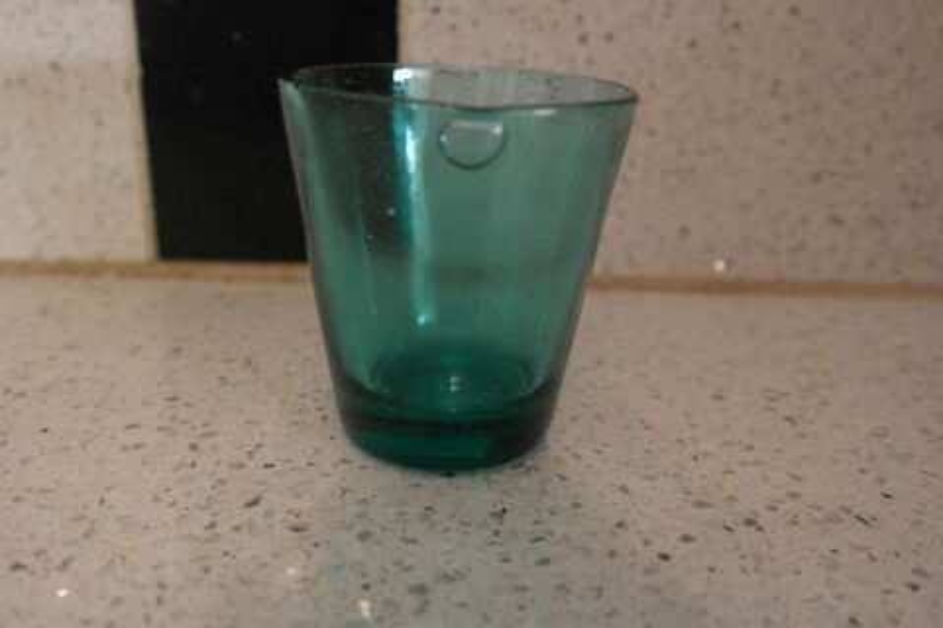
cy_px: 314
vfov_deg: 43.6
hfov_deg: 61.9
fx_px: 786
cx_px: 472
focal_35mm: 30
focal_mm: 20
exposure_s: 1/20
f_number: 3.5
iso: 1600
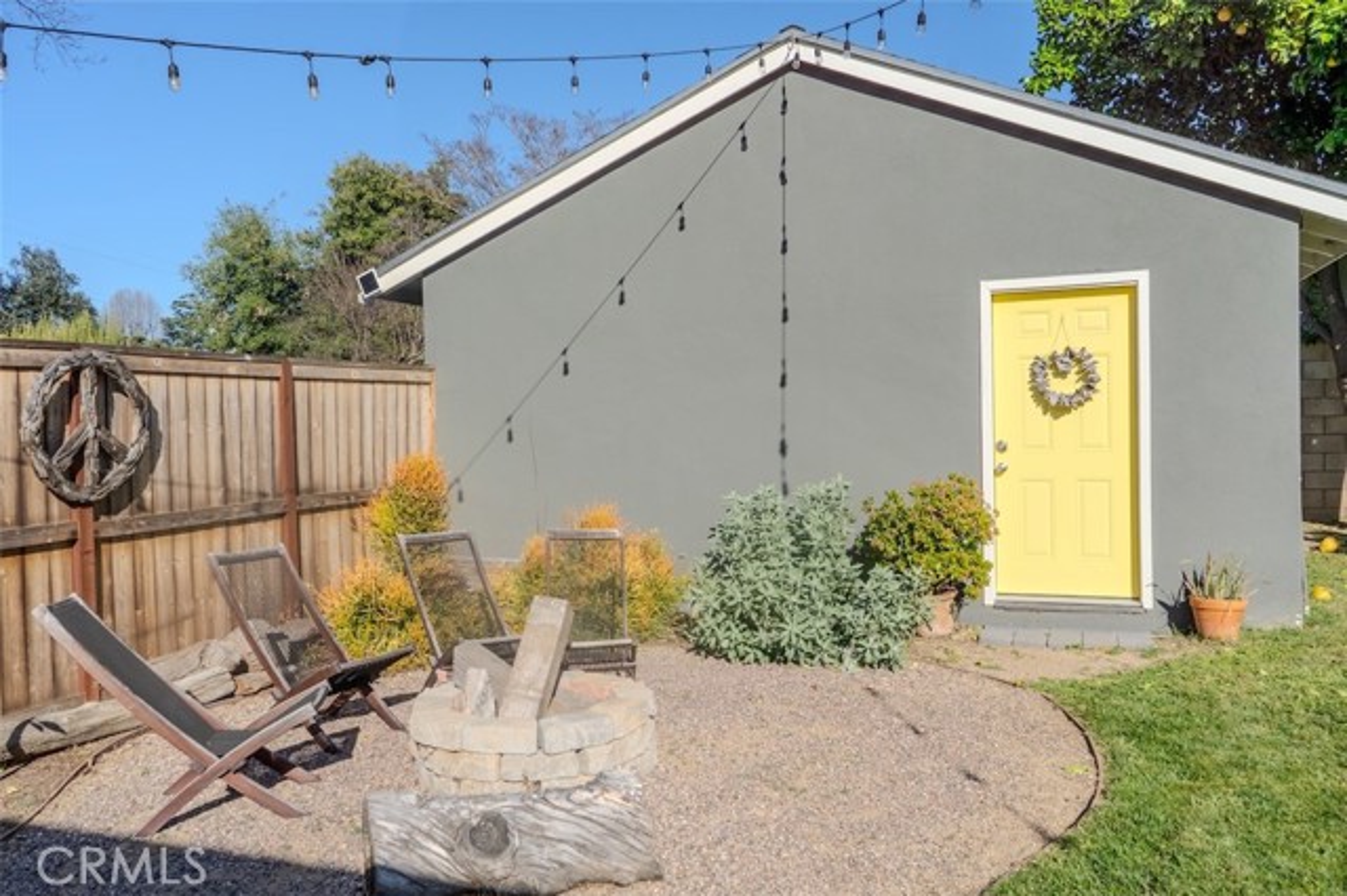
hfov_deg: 65.5
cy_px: 448
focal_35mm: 28
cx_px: 674
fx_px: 1047
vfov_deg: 46.4
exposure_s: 1/6400
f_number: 8
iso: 100
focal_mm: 28
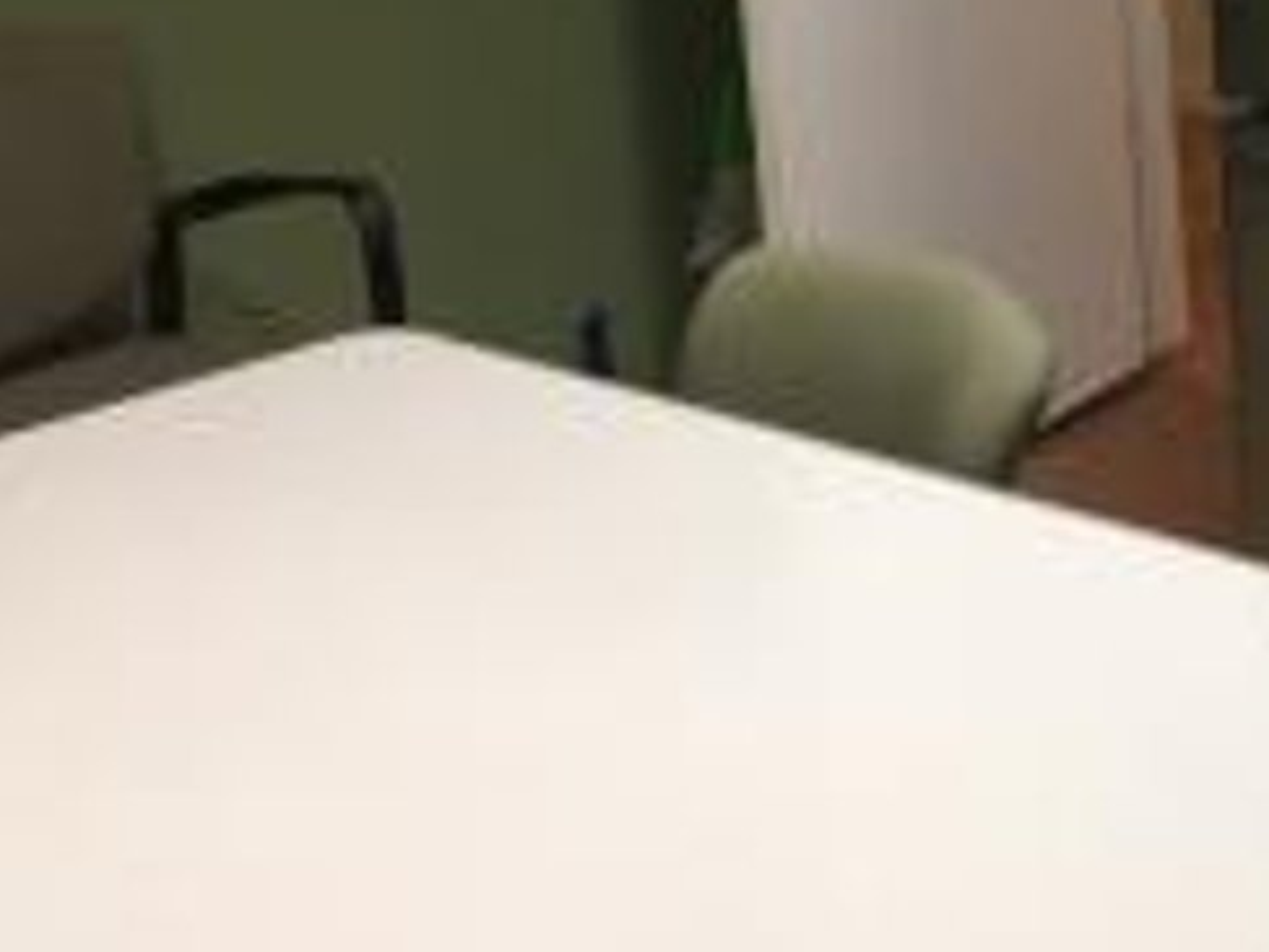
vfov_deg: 15.8
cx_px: 1668
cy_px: -194
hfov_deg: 19.9
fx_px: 3299
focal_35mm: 90
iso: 64
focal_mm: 4.15
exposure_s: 1/30
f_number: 2.2
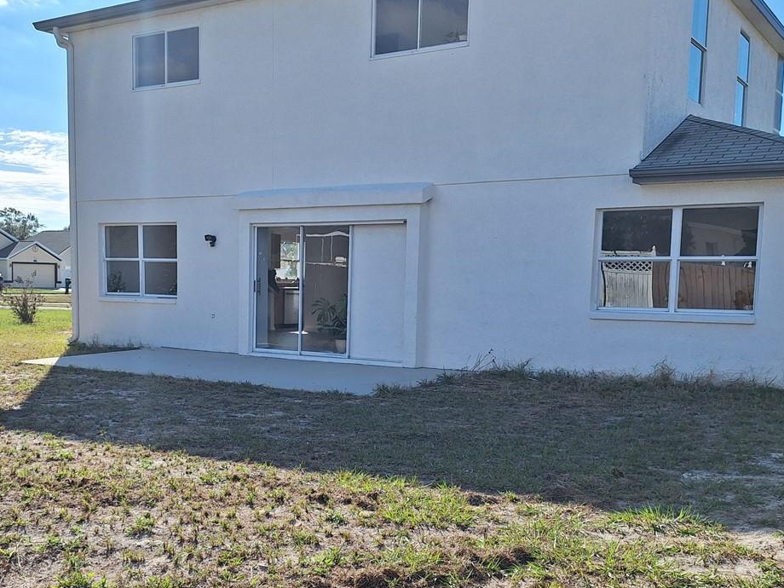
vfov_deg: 35.7
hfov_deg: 46.5
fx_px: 906
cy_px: 372
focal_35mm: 40
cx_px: 313
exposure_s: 1/3521
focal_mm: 5.54
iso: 40
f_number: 1.8
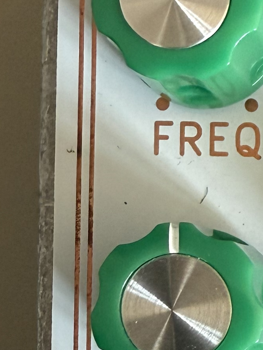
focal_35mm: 109
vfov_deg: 17.4
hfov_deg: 12.5
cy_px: 397
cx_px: 454
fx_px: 1104
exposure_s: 1/99
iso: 200
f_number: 2.2
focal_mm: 2.22
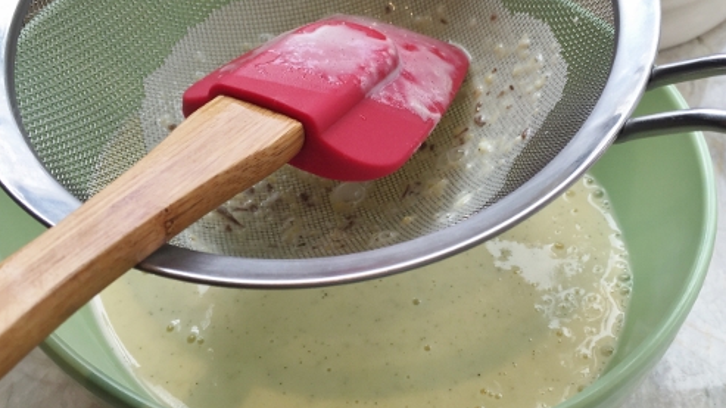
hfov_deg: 49.0
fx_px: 789
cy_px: 180
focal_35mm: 41
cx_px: 443
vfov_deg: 29.0
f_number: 2.2
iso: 32
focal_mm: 4.15
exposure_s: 1/175
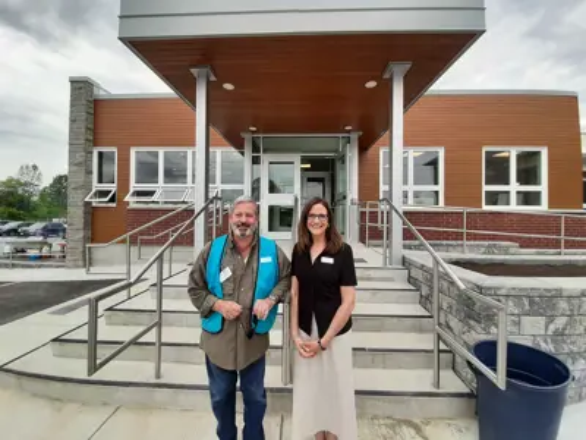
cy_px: 220
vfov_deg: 89.9
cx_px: 293
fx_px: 220
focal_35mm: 13
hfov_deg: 106.2
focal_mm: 1.42
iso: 40
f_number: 2.2
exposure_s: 1/588
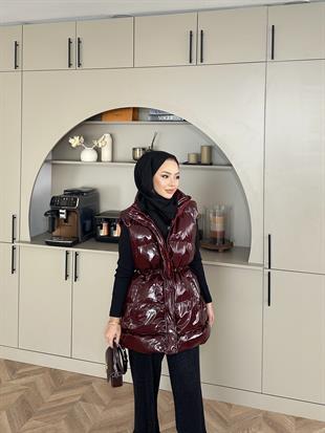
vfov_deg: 71.6
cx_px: 162
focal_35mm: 24
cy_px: 216
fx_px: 300
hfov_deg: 56.8
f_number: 1.78
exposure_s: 1/121
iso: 100
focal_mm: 6.86
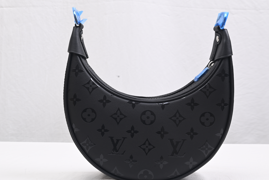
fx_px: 374
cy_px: 97
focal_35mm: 50
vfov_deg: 27.0
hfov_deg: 39.6
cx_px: 139
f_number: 16
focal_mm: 40
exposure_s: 1/2
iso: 100
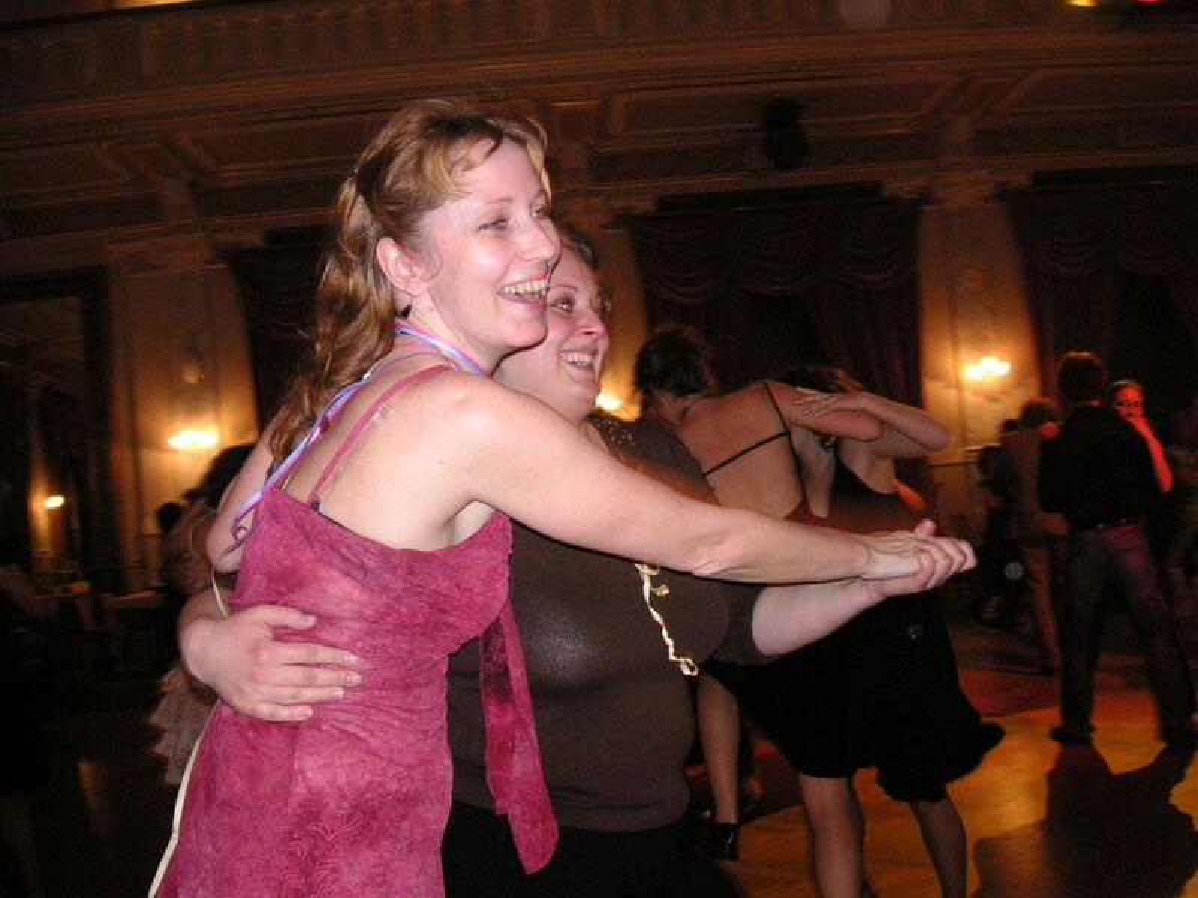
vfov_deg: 38.7
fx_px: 1281
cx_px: 599
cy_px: 449
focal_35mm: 37
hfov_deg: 50.1
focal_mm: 6.1
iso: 160
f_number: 2.8
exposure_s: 1/45
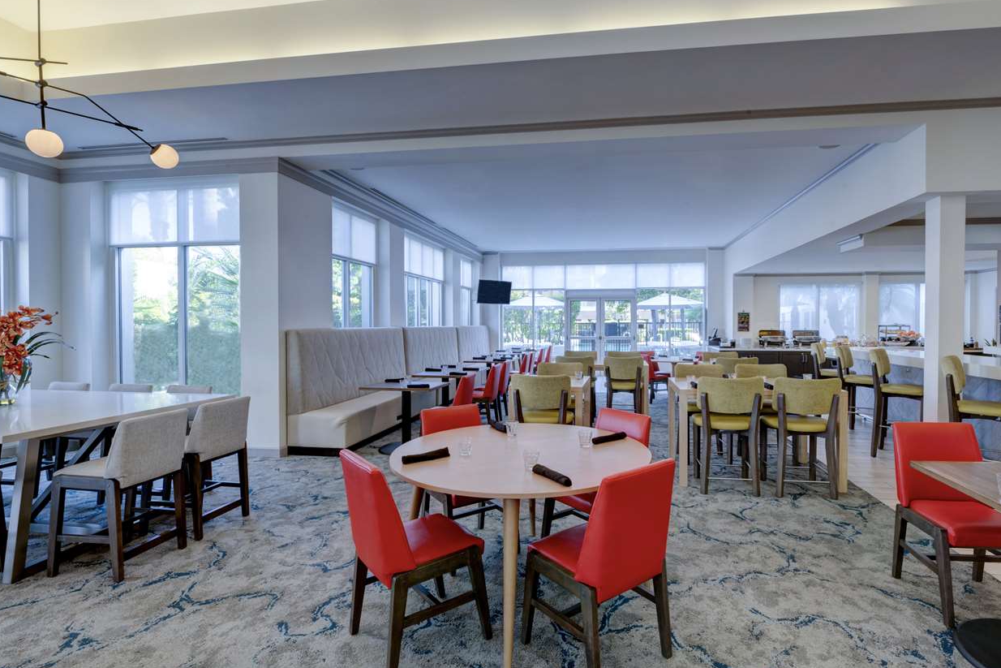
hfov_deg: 93.0
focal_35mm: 17
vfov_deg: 70.4
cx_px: 548
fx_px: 473
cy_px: 328
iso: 400
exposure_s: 1/3.33
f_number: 13
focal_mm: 14
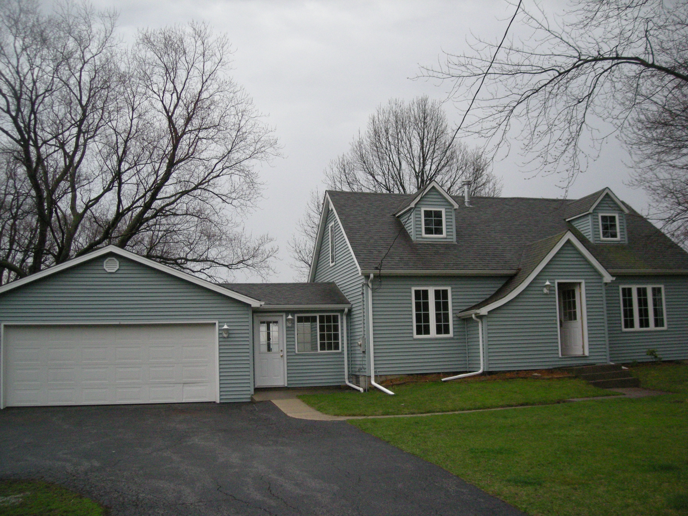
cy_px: 258
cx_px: 344
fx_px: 696
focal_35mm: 35
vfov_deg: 40.7
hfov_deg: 52.6
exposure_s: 1/64
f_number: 2.8
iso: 345
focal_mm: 5.7
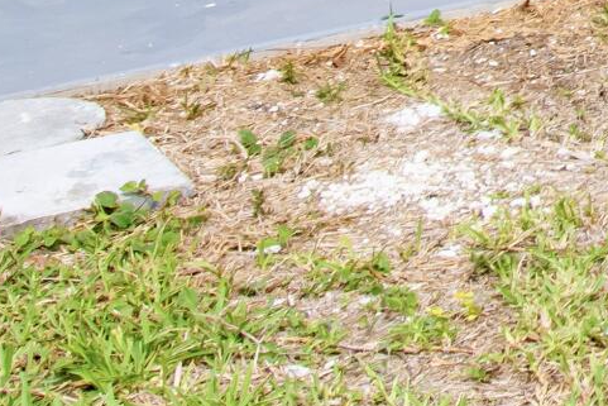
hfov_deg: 16.0
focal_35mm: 108
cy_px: -508
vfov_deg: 11.1
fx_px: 1817
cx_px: 1110
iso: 200
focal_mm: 11.5
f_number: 8
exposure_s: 1/250
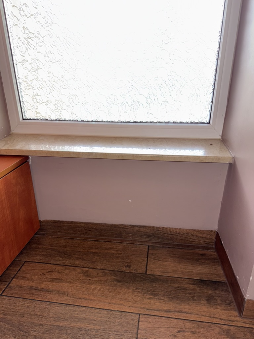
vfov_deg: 71.6
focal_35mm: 24
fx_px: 235
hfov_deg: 56.8
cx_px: 127
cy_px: 170
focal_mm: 6.76
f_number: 1.78
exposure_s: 1/29
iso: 64
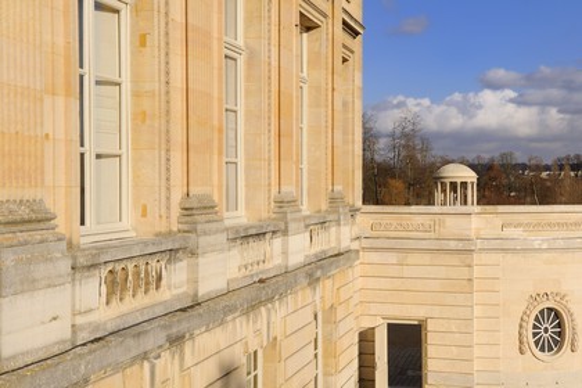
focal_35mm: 55
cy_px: 194
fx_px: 889
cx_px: 291
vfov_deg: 24.6
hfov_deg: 36.2
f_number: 16
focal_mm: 55
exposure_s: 1/160
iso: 200
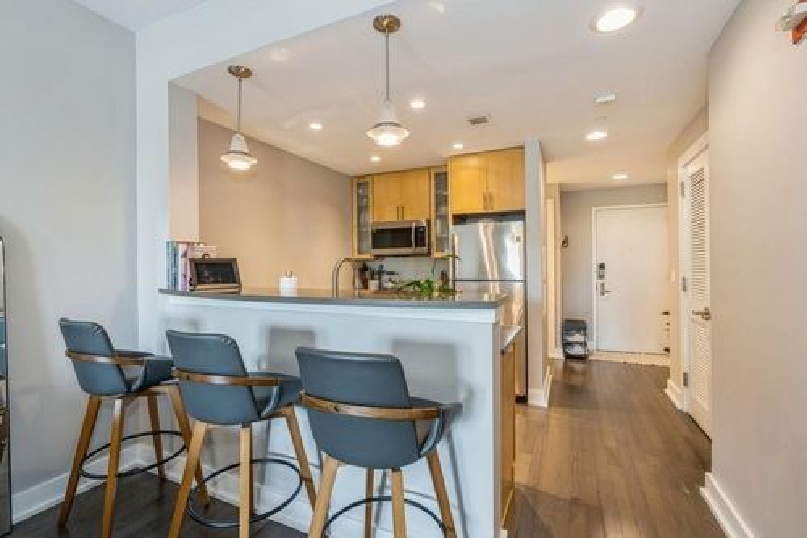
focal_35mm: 16
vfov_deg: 73.7
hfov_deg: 96.8
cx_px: 404
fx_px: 359
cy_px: 269
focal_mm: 16
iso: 100
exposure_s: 3.2
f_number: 11
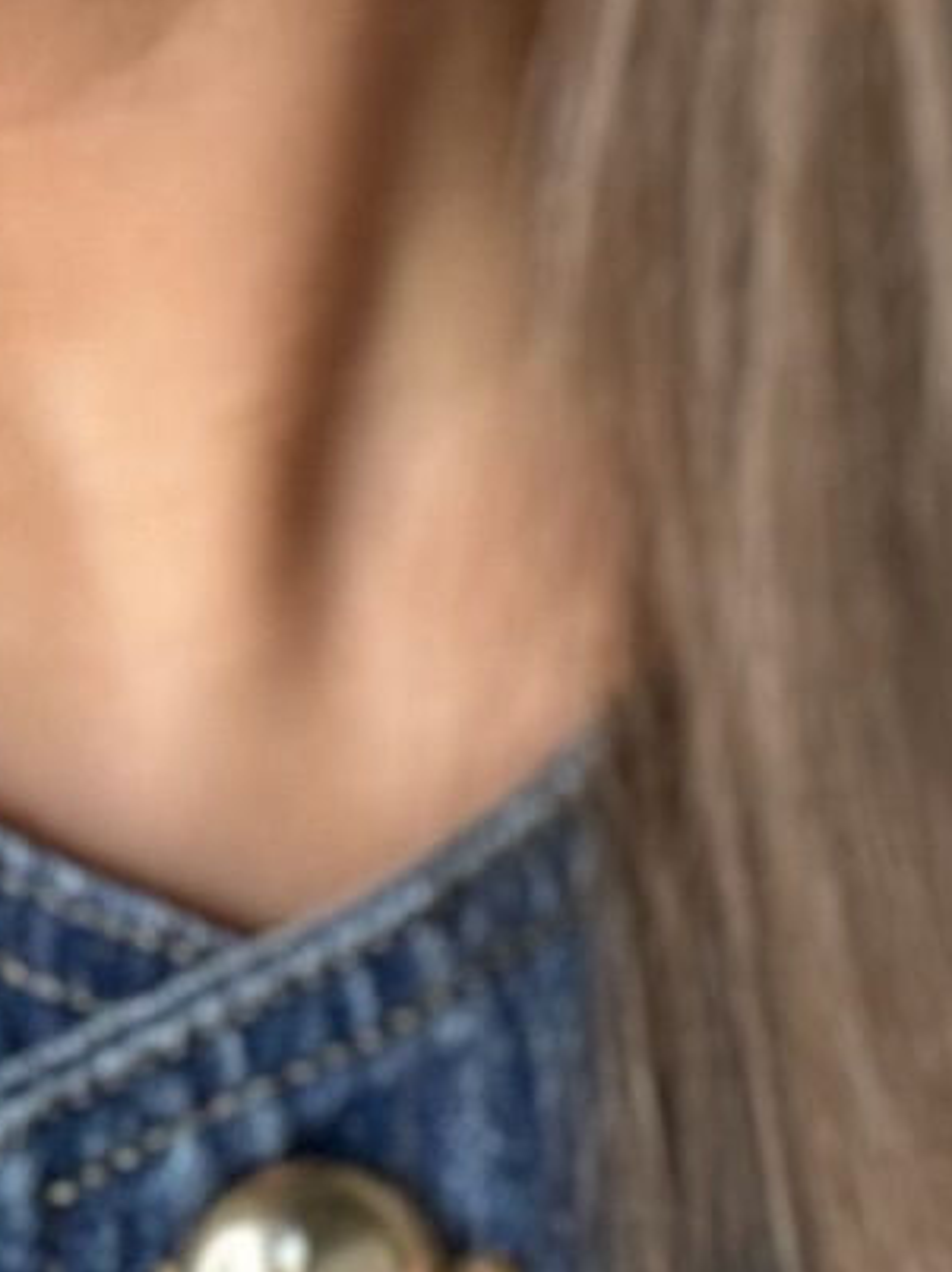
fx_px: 5616
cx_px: -123
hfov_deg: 9.6
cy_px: -826
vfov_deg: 12.1
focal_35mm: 153
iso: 50
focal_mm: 2.69
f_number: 1.9
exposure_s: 1/121
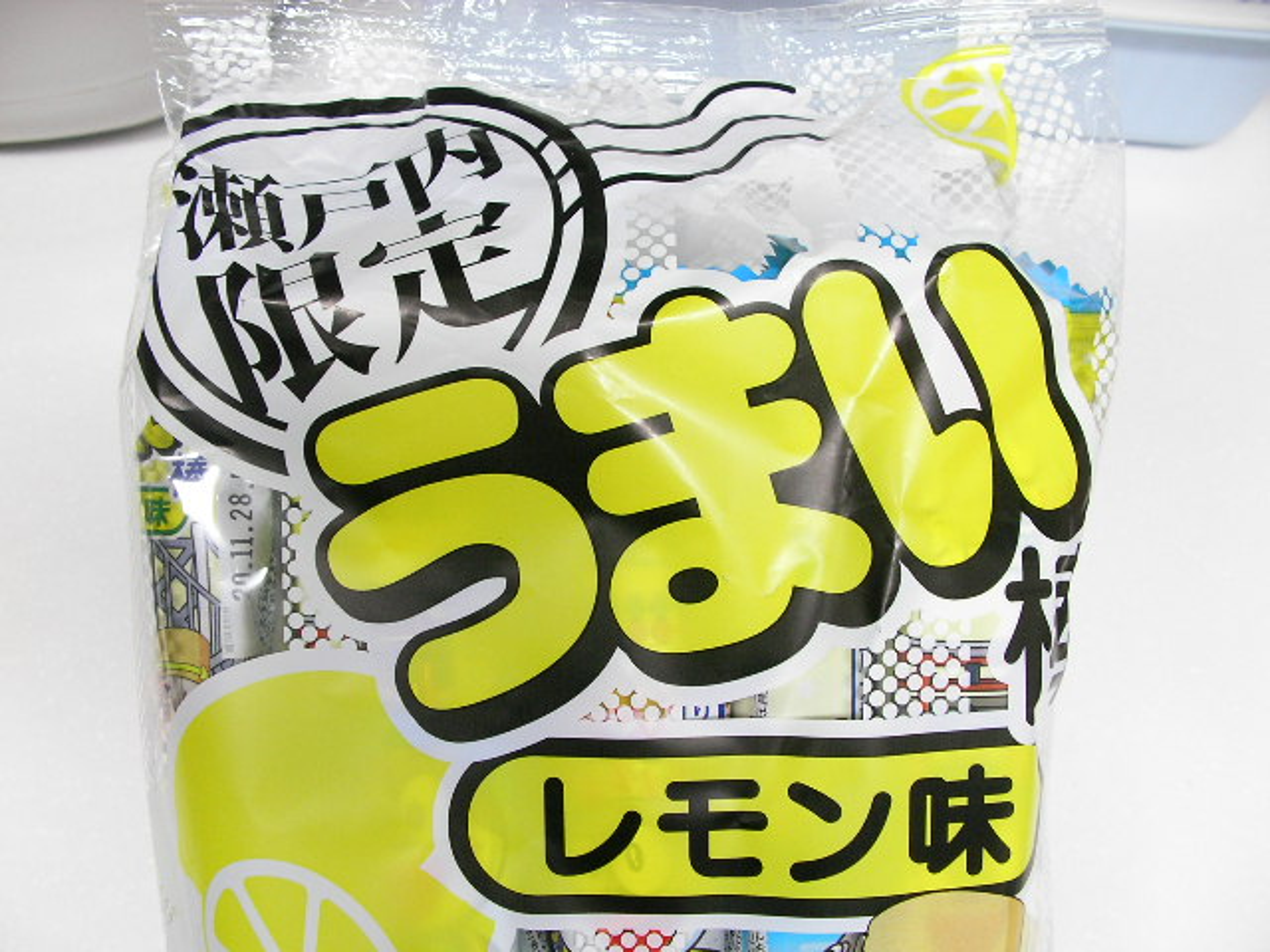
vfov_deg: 37.7
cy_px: 476
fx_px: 1394
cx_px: 635
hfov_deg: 49.0
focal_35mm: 38
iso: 100
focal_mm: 5.8
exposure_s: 1/8.1
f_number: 3.5
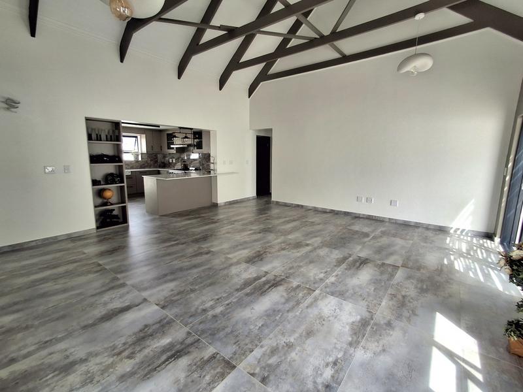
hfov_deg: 94.5
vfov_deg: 78.1
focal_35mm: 16
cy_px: 196
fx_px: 242
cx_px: 262
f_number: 2.2
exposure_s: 1/145
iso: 40
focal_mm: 1.64
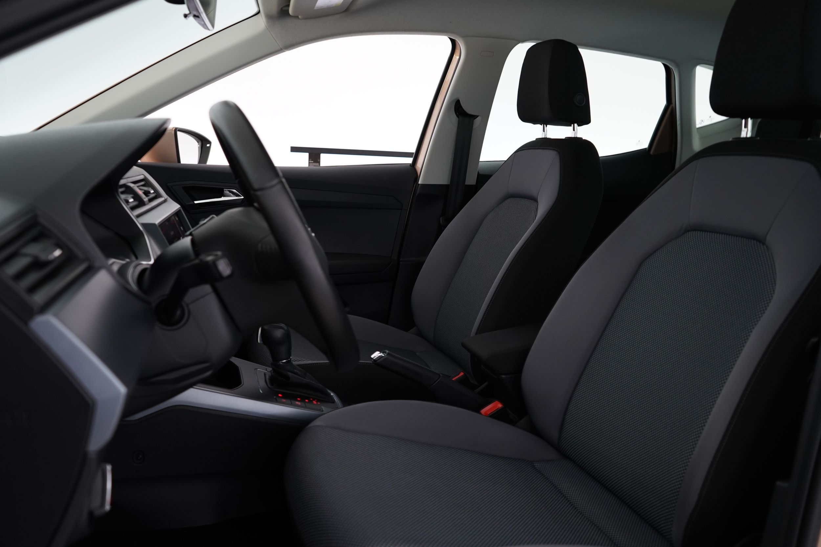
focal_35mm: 28
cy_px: 274
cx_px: 410
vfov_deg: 46.4
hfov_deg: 65.5
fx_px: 639
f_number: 5
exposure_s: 1/10
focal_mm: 28
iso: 1000
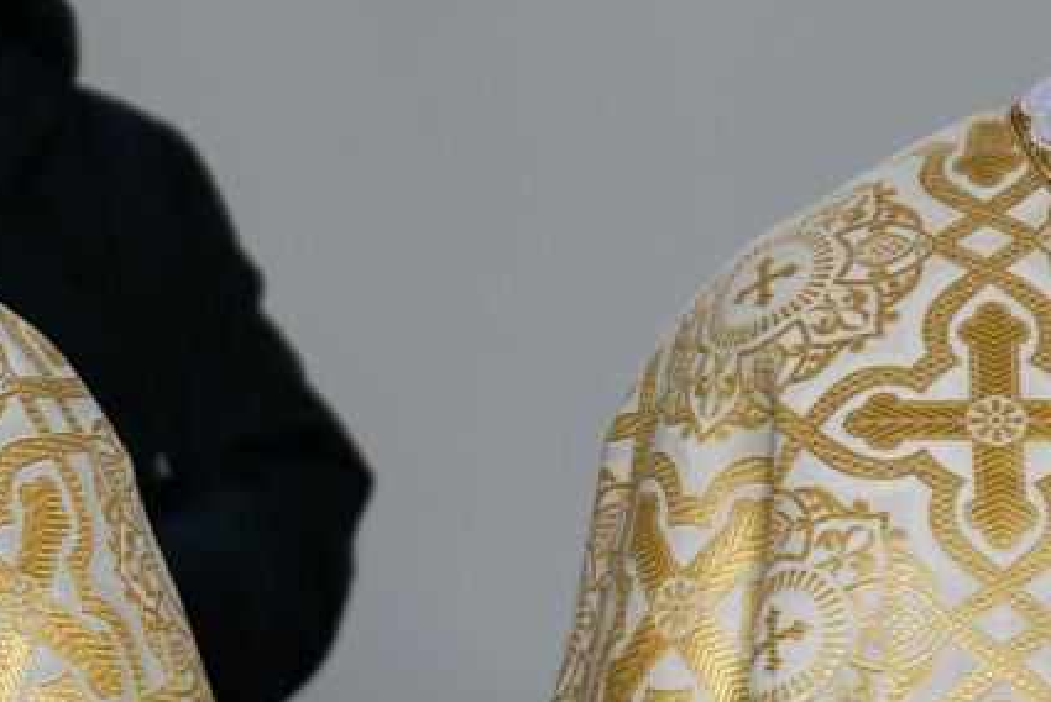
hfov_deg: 5.6
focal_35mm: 361
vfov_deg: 3.8
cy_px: 169
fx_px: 10546
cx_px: -1006
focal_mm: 60
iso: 125
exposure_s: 1/60
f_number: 5.6
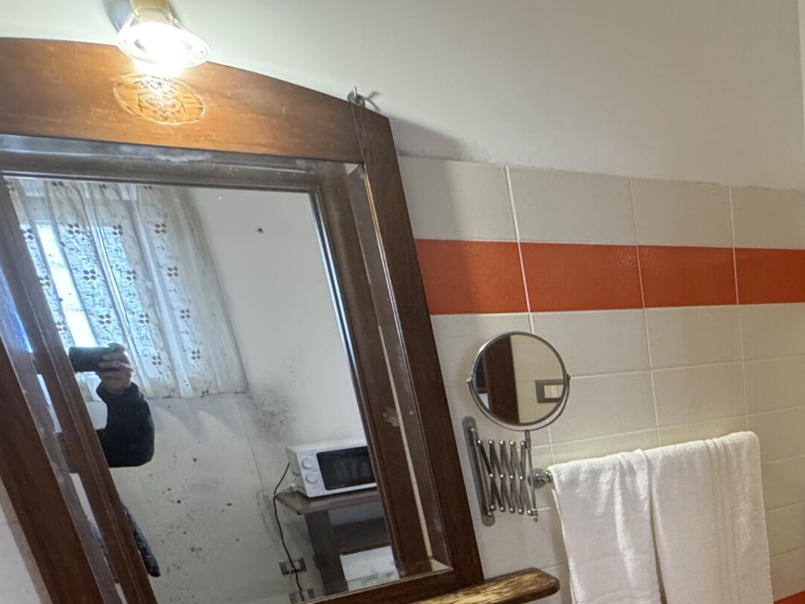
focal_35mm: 33
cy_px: 583
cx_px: 826
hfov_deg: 45.5
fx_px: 768
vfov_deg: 38.8
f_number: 2.2
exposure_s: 1/50
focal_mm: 2.22
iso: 320
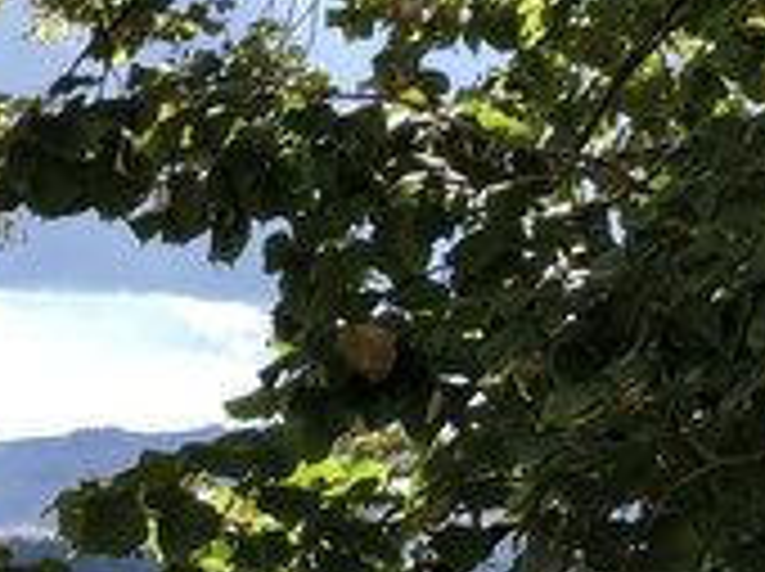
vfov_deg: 6.1
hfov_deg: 8.2
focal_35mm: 235
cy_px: 1162
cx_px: -472
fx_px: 5186
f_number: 2.8
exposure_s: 1/265
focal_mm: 6.6
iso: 20
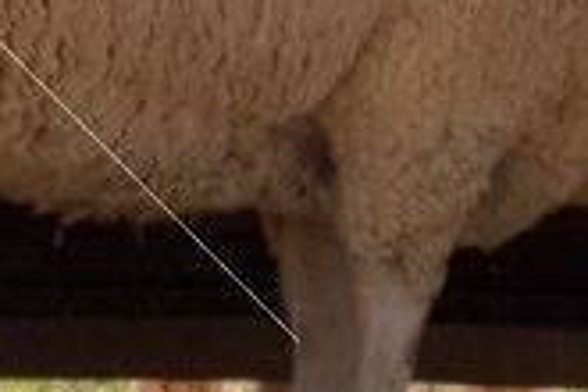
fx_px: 86821
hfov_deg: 0.4
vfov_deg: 0.3
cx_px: -86
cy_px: -809
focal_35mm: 5316
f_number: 16
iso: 100
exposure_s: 1/100
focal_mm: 450
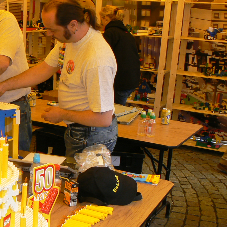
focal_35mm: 68
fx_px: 505
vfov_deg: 25.3
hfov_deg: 23.9
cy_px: 130
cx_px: -14
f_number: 4
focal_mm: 6
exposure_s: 1/125
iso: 80
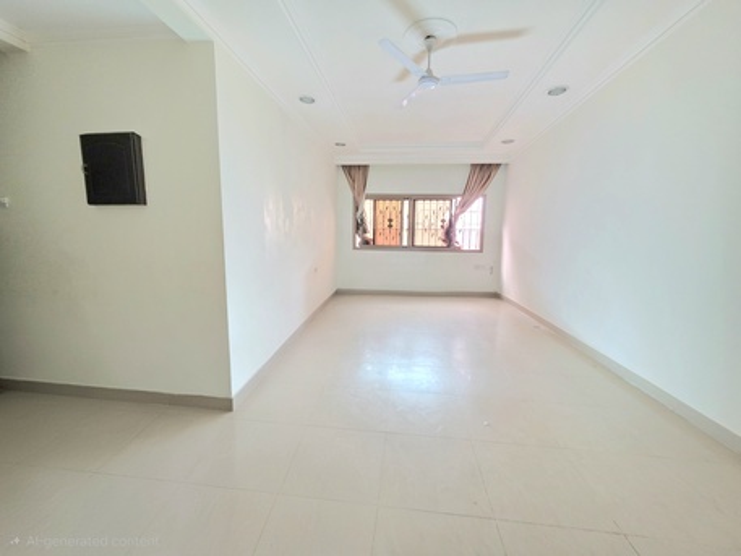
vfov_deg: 89.9
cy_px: 278
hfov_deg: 106.2
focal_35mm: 13
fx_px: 278
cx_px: 370
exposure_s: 1/50.3
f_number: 1.9
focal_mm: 2.2
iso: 320
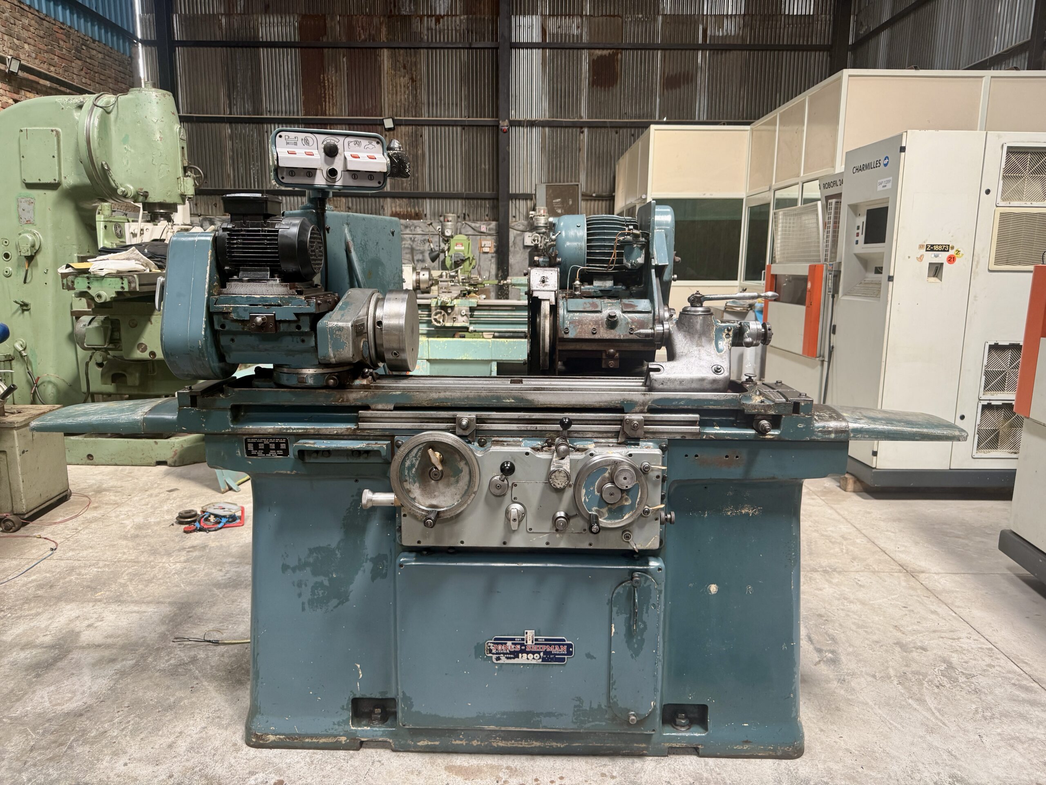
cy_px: 392
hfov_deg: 71.6
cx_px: 523
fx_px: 725
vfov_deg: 56.8
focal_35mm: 24
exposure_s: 1/121
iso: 160
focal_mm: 6.76
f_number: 1.78
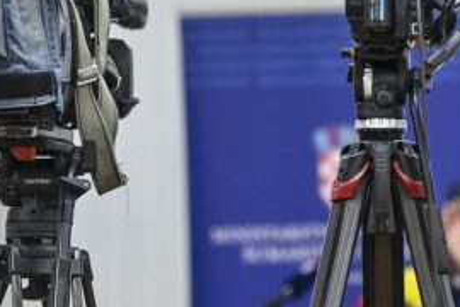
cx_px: 550
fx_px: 4970
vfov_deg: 3.5
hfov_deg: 5.3
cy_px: 161
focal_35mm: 389
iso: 1250
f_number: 2.8
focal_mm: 140
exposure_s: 1/200
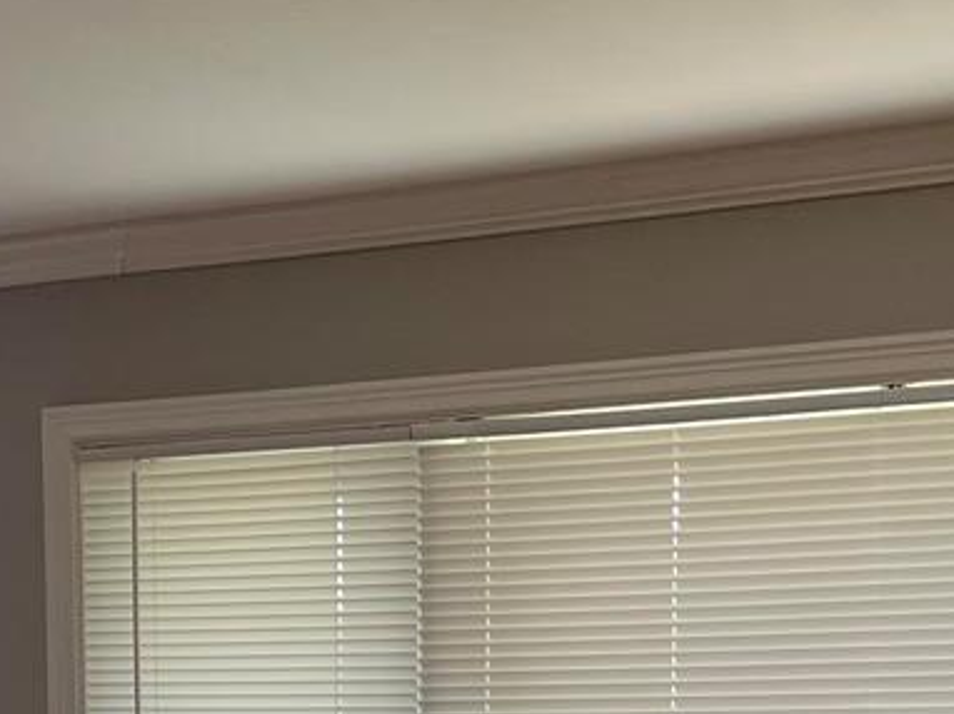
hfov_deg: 18.0
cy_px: 1161
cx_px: 410
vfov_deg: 12.7
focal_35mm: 109
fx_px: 3002
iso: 64
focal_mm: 5.1
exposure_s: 1/120
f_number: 1.6
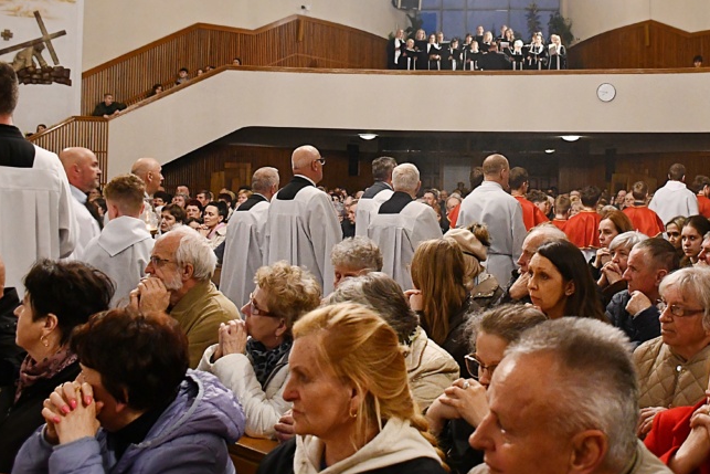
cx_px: 489
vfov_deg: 31.0
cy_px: 165
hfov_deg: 44.6
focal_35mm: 43
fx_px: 848
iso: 3200
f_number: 3.5
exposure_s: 1/100
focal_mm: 18
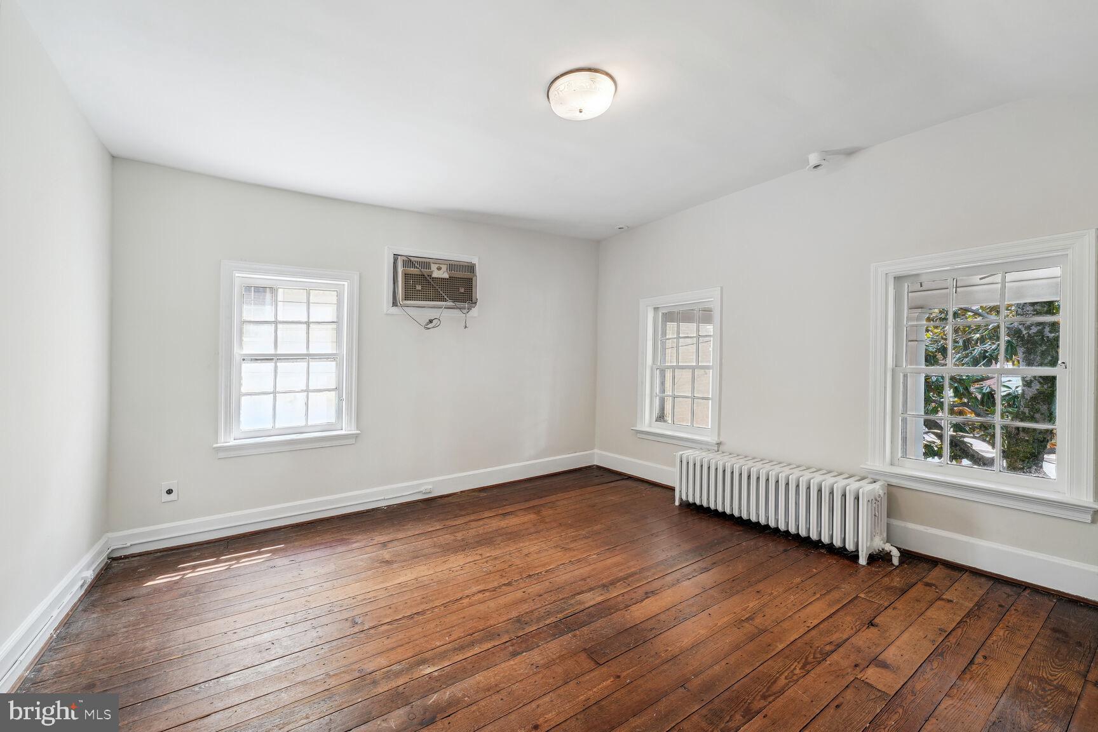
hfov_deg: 104.3
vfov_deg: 81.2
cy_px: 366
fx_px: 427
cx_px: 549
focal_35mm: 14
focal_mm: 14
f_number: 8
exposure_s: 1/15
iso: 400
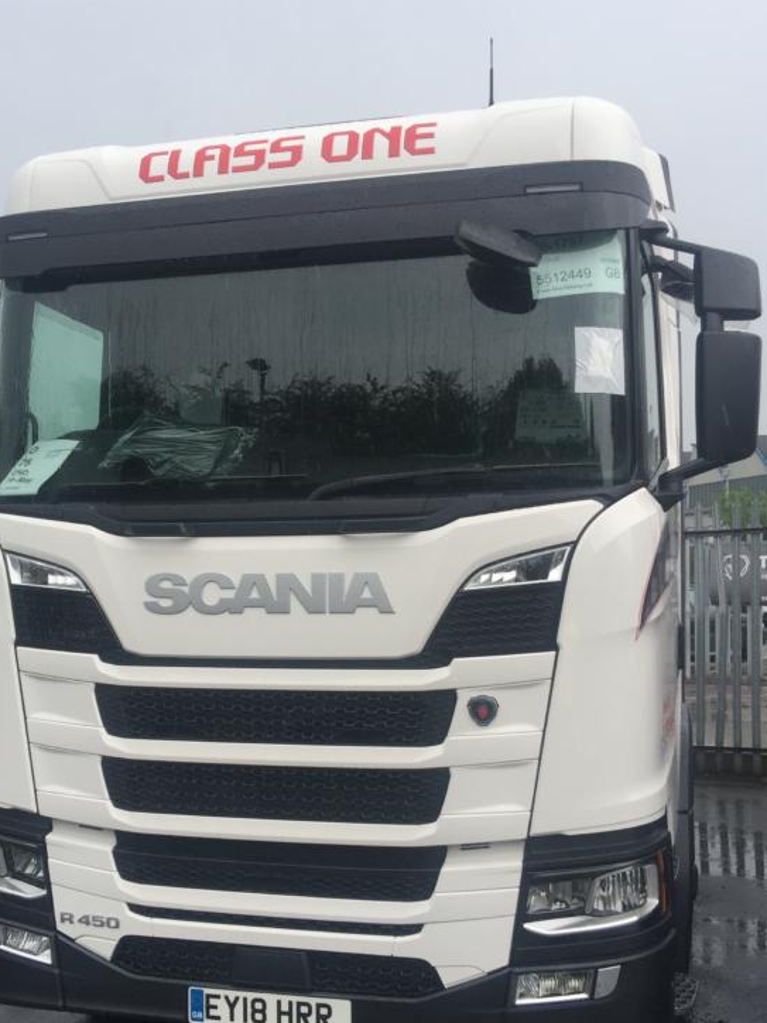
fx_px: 1211
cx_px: 323
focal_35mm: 41
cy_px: 584
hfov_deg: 35.1
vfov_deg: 45.7
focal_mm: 4.15
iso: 32
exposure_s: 1/425
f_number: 2.2
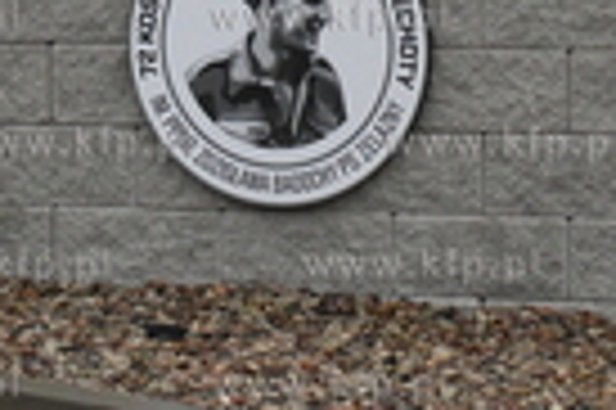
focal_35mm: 307
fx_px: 5247
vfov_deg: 4.4
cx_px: 661
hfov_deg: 6.7
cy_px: -164
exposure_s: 1/3200
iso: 5600
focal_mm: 70
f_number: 5.6
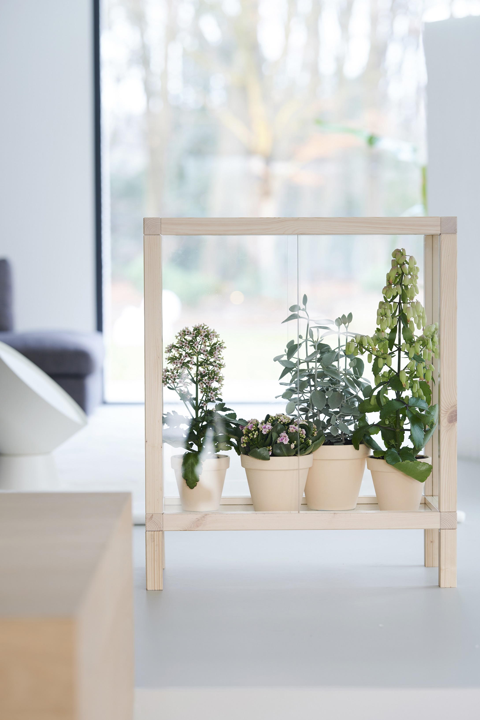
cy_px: 360
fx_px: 2100
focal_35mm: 105
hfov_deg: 13.0
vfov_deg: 19.5
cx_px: 240
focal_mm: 105
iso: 64
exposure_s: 1.3
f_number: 2.5
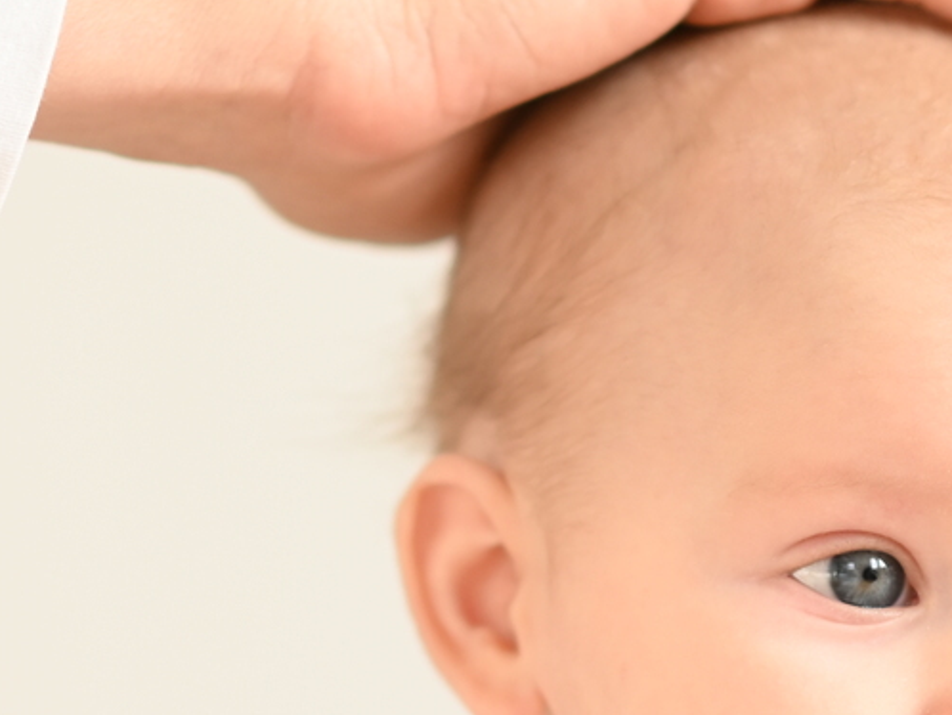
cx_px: 685
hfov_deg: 7.4
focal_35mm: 266
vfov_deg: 5.6
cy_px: 715
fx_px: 7319
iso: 560
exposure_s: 1/400
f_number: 2.2
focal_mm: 85
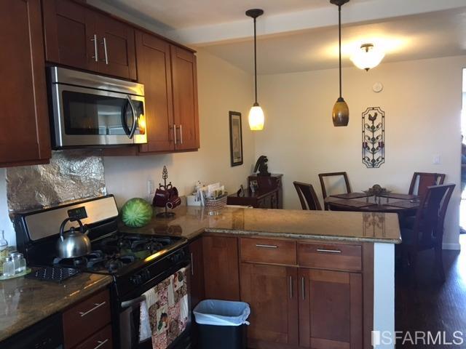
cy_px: 174
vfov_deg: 48.2
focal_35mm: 29
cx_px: 233
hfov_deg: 61.7
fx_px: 390
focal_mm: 4.15
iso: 160
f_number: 2.2
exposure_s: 1/30
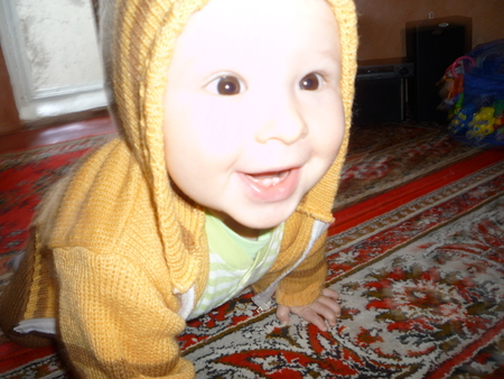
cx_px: 252
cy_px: 190
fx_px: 437
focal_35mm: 30
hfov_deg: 59.9
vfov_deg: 46.8
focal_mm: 5.2
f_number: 3.3
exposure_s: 1/30
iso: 100
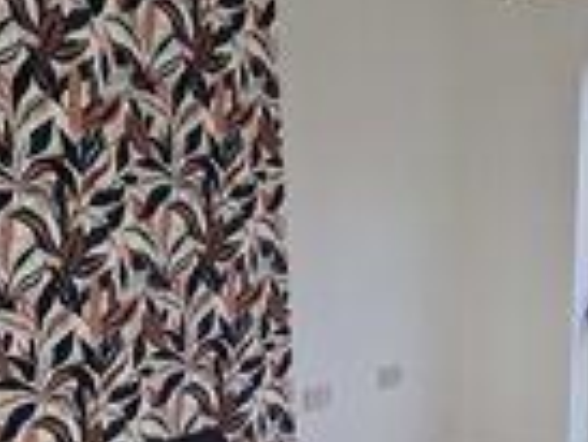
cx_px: 421
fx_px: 1139
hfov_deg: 28.6
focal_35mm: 67
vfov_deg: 20.8
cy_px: 498
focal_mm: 5.4
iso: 50
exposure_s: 1/180
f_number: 1.8
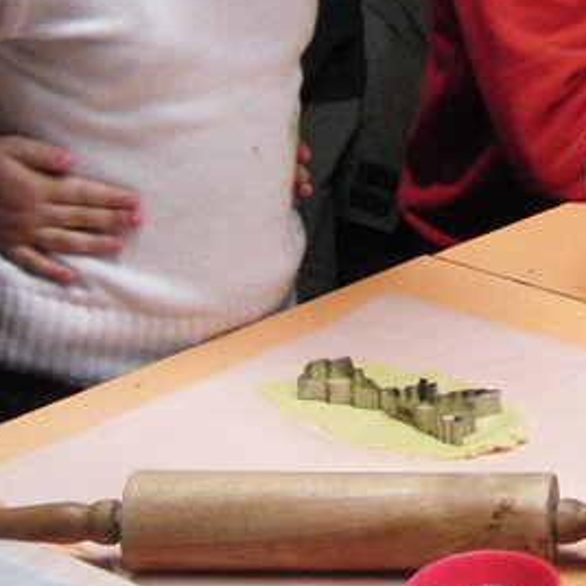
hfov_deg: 12.7
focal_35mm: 125
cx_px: 1050
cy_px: 77
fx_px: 2394
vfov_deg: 13.8
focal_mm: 6.42
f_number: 3.6
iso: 500
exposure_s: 1/80
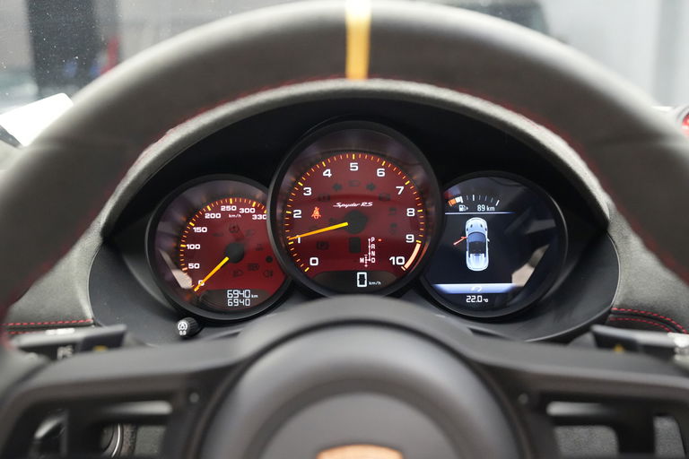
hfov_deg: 54.4
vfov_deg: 37.9
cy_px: 230
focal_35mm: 35
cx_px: 344
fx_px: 670
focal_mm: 35
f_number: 4
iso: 10000
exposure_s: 1/40
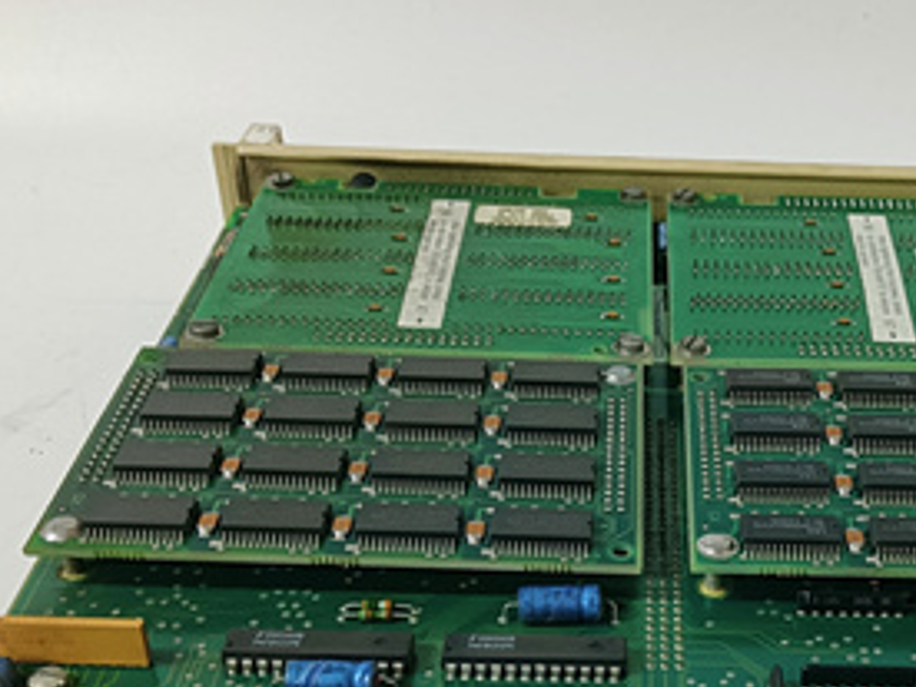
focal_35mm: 49
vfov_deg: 28.8
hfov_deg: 38.2
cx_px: 657
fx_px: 1297
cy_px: 586
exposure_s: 1/50
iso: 904
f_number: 1.9
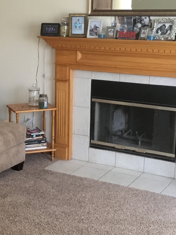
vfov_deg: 28.2
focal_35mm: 69
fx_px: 468
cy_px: 120
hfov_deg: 21.2
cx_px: 48
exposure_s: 1/30
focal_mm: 3.3
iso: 100
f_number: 2.4
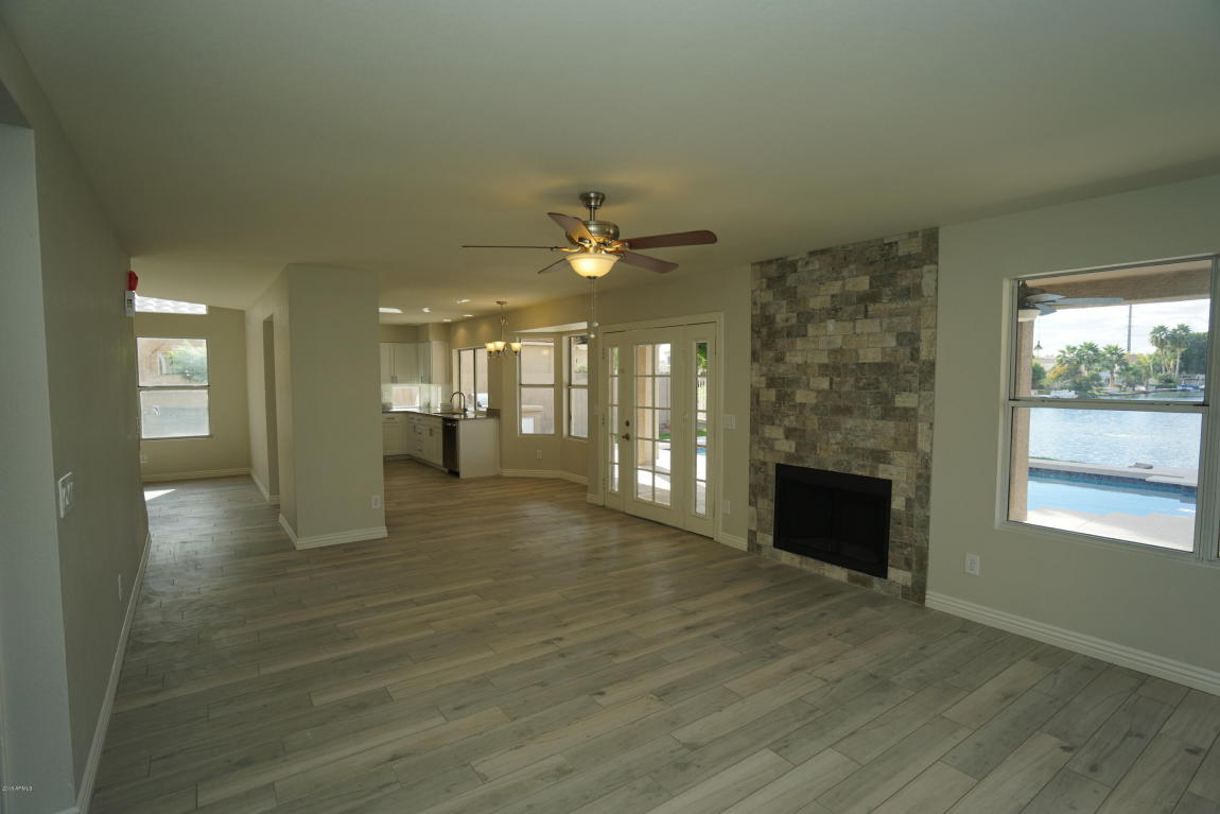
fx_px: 576
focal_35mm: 17
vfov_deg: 70.5
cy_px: 407
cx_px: 610
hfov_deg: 93.3
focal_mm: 17
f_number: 4
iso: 100
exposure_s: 1/60
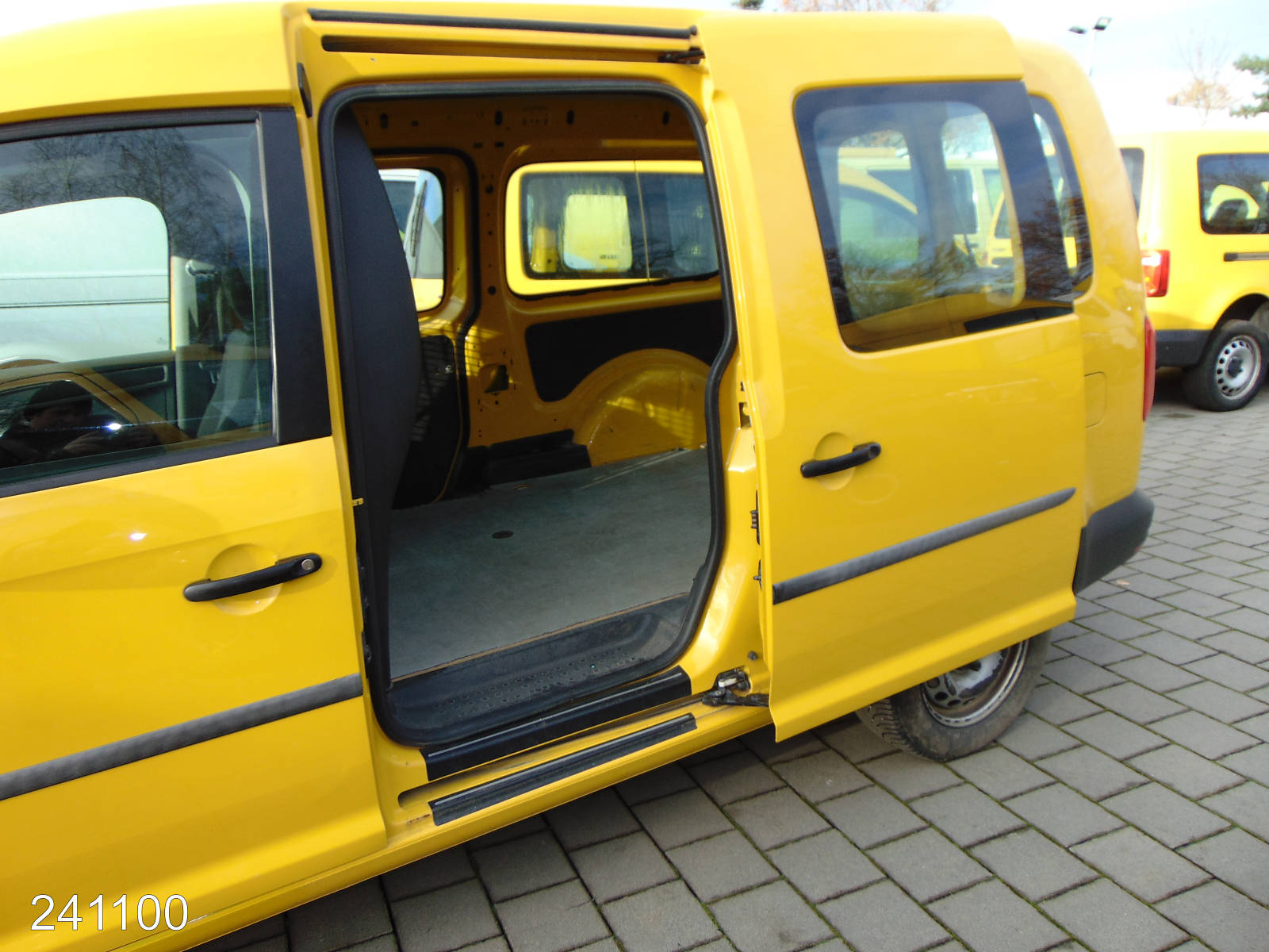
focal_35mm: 25
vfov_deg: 54.9
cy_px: 476
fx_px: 916
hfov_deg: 69.4
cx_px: 634
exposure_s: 1/200
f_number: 3
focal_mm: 4.5
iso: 80
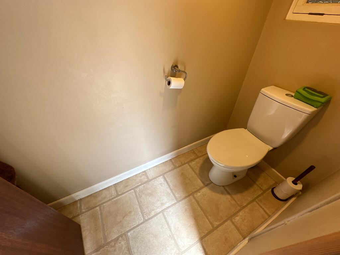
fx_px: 138
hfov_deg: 102.1
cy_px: 128
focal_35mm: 14
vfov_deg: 85.7
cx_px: 170
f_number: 2.2
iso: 80
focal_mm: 2.22
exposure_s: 1/99
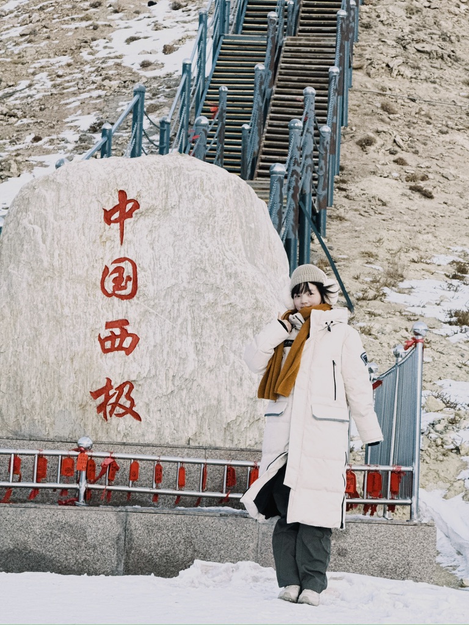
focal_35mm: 120
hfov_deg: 12.3
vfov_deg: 16.4
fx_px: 2168
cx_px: 234
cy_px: 312
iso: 400
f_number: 2.8
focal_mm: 15.66
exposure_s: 1/67
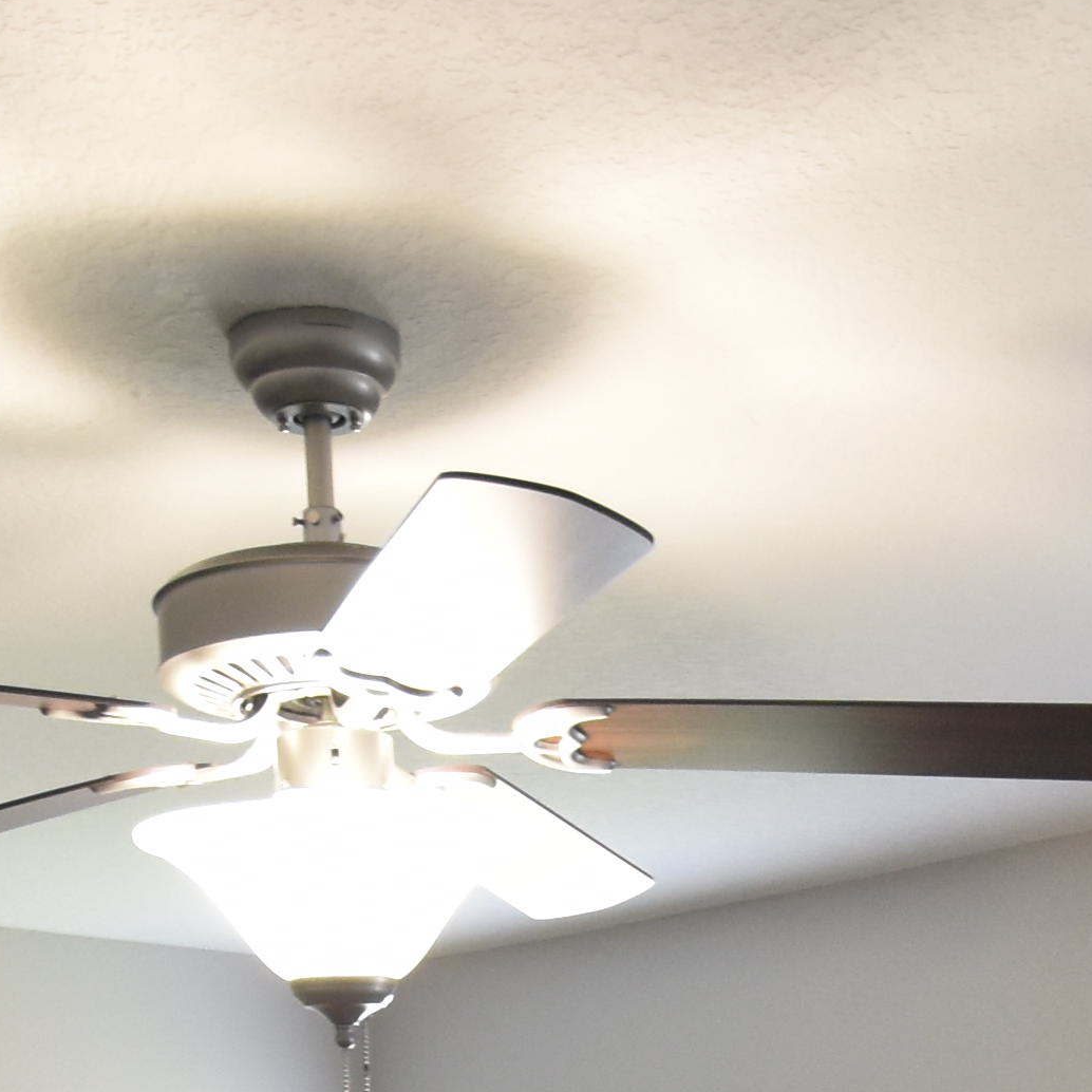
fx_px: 2641
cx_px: 773
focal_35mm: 74
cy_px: 1625
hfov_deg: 23.2
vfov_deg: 20.2
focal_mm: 10
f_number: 3.5
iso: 800
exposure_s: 1/90
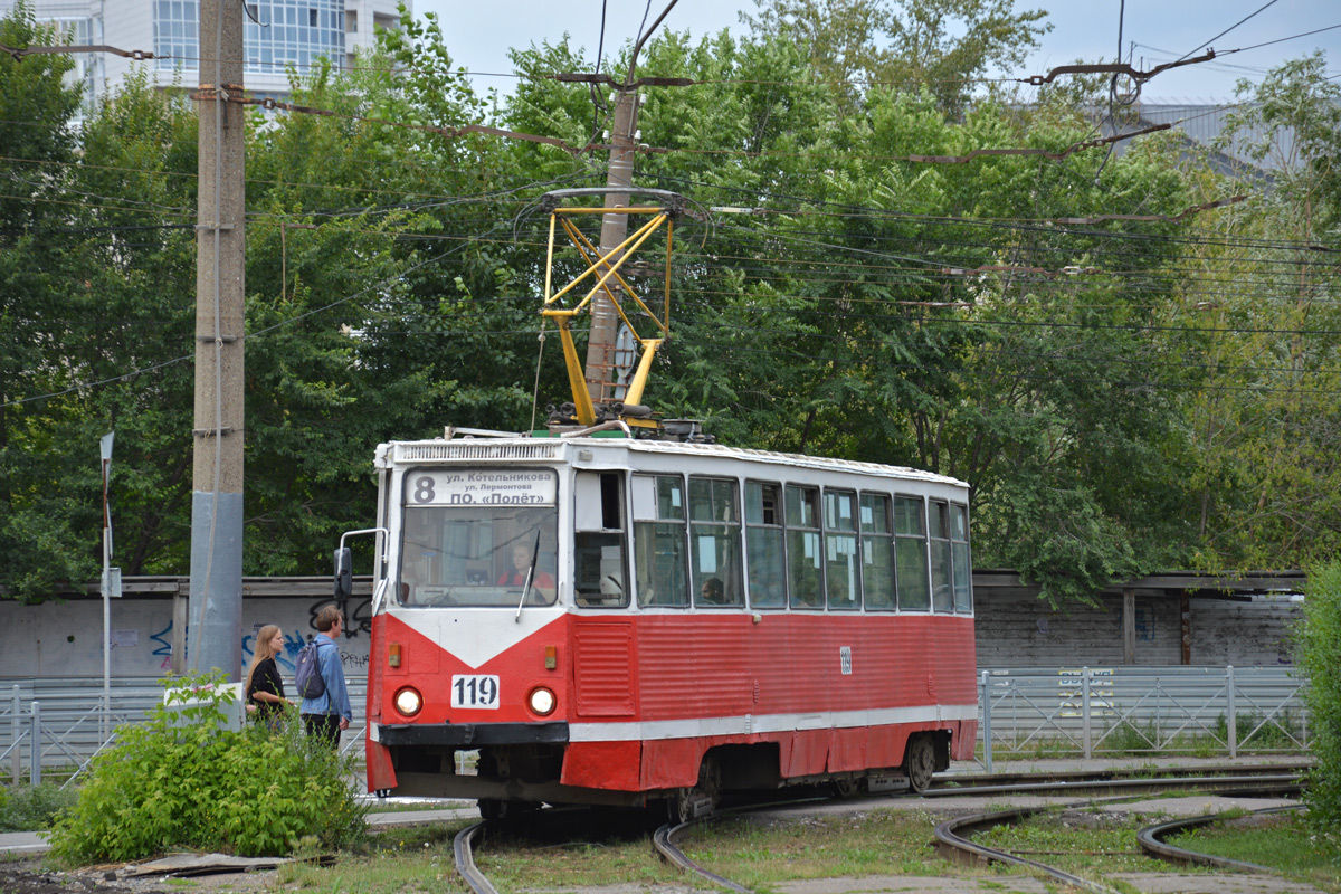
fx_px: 5866
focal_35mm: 158
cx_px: 670
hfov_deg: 13.0
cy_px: 447
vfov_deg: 8.7
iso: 200
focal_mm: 105
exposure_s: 1/200
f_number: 5.6
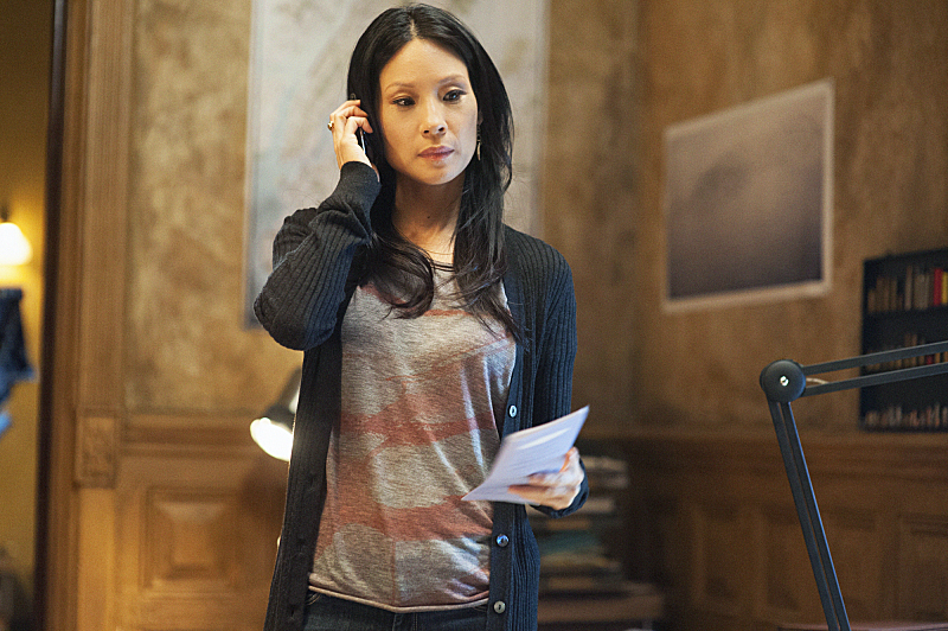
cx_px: 474
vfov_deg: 16.0
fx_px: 2236
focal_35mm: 85
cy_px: 316
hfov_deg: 23.9
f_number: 2.5
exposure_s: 1/60
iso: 3200
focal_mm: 85
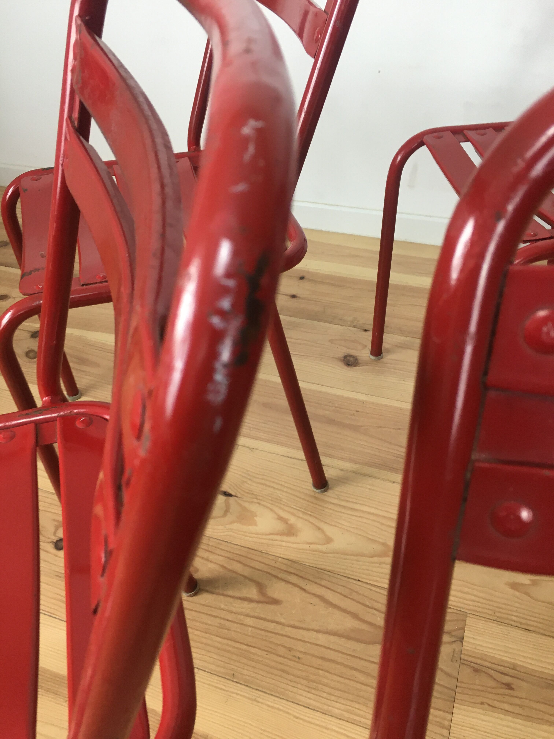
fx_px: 619
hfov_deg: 48.2
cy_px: 370
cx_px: 277
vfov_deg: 61.7
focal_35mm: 29
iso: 32
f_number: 2.2
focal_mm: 4.15
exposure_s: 1/33
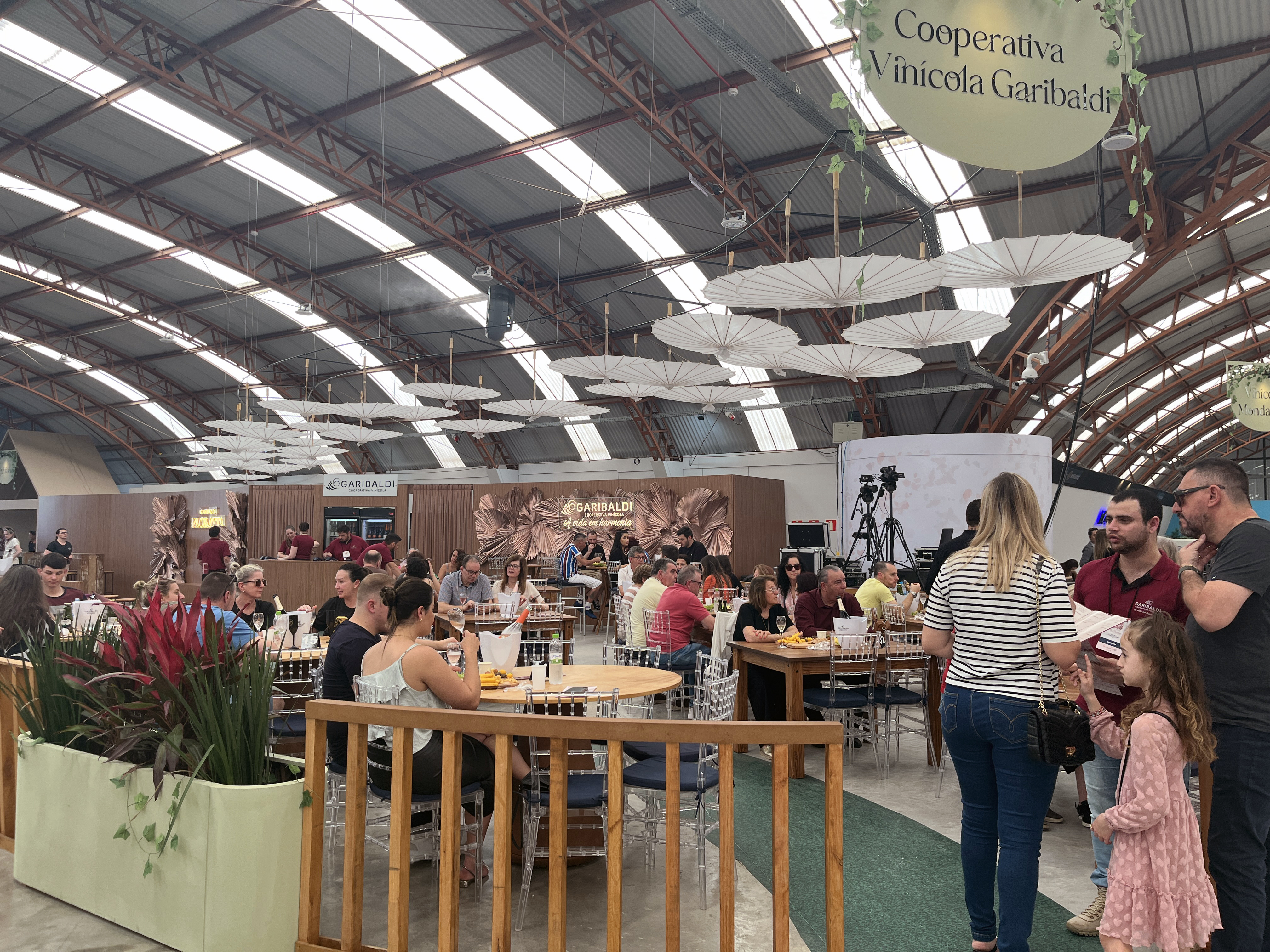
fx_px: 954
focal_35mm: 26
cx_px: 635
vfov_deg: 53.1
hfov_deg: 67.3
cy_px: 476
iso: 50
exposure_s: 1/190
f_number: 1.6
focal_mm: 5.1
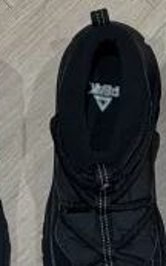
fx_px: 1818
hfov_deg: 5.2
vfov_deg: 8.0
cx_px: 175
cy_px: 547
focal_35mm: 251
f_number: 1.78
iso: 64
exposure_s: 1/50
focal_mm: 6.76
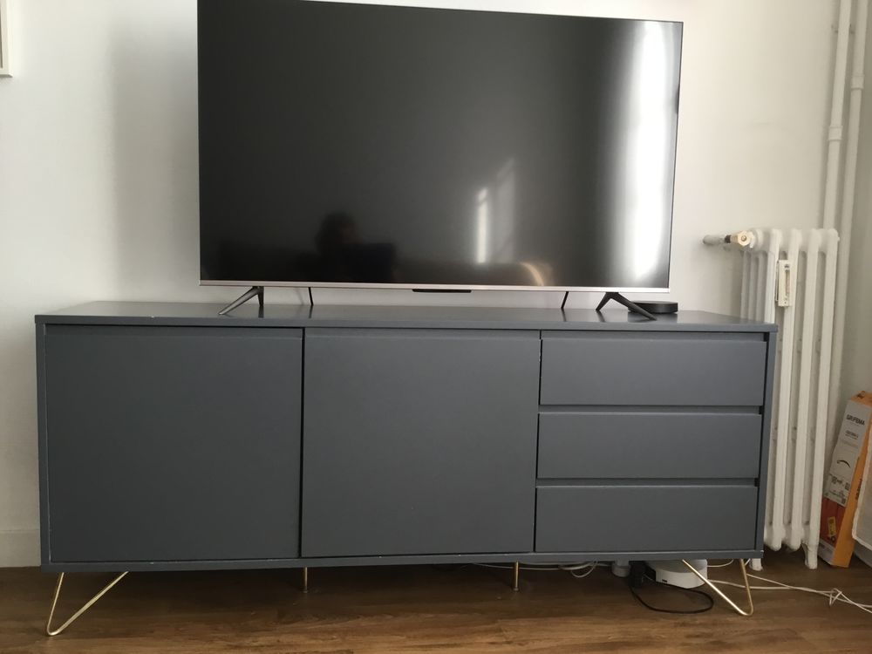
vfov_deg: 45.4
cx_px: 436
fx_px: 781
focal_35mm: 31
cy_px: 327
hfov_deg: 58.4
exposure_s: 1/33
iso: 64
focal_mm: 3.3
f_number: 2.4
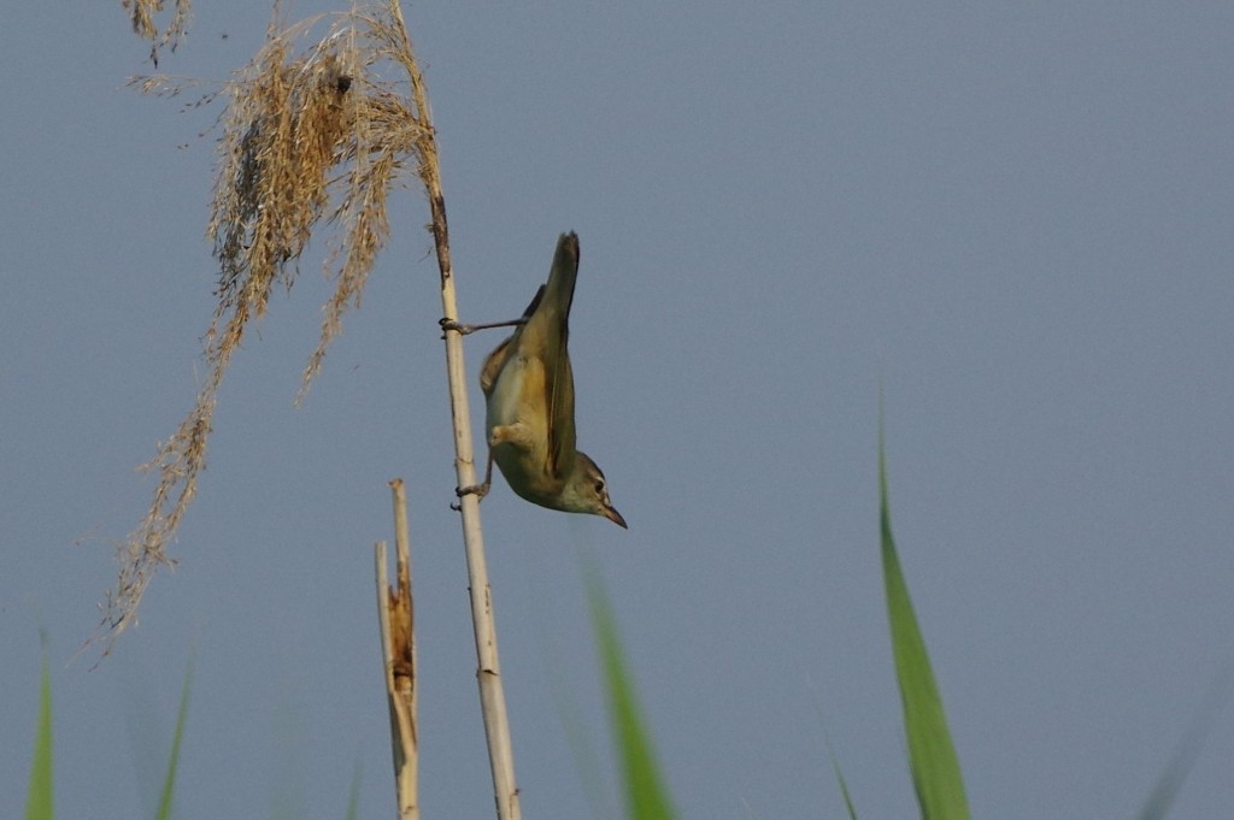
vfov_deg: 2.0
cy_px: 410
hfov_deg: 3.1
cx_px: 617
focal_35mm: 675
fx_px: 23118
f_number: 5.6
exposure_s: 1/3000
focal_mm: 450
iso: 400
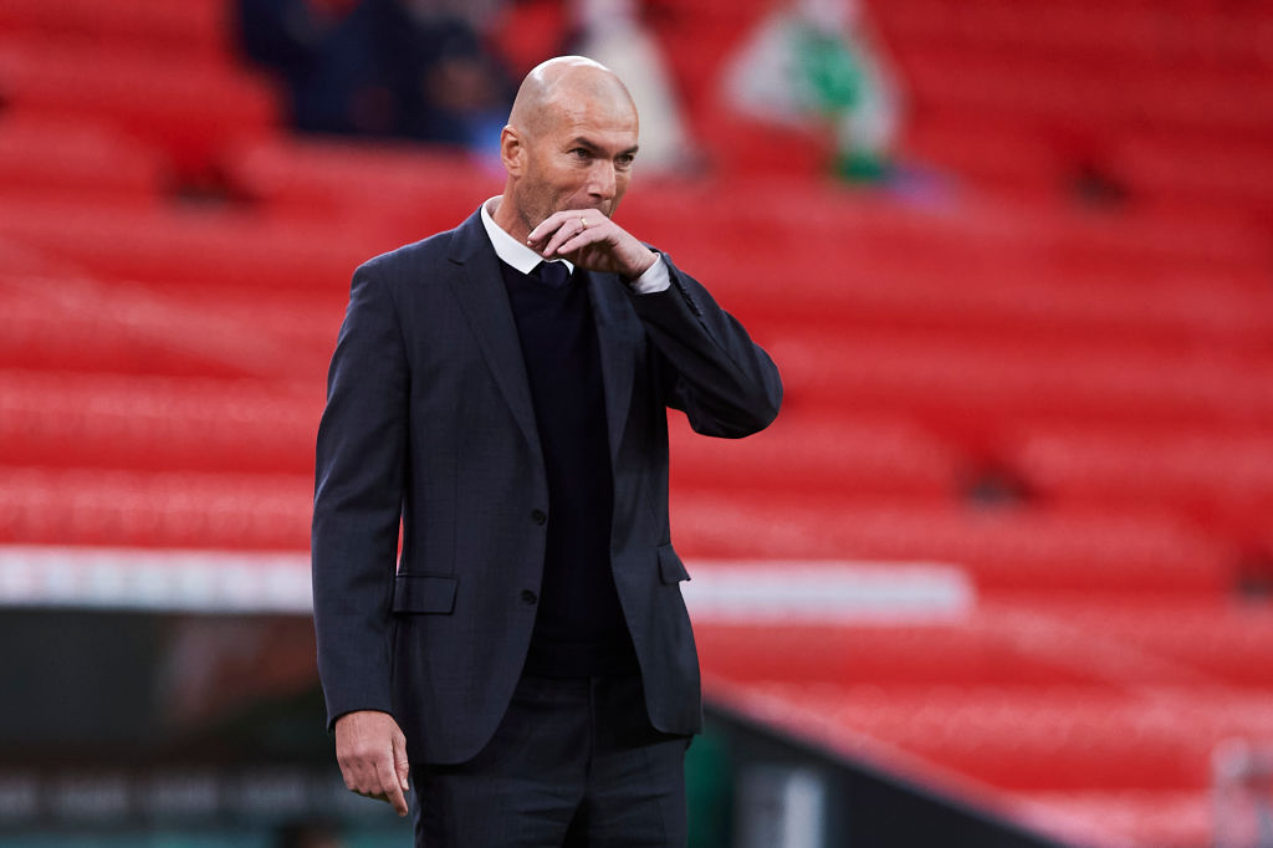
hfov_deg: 5.2
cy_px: 424
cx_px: 636
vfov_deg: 3.4
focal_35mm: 400
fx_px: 14139
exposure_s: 1/1600
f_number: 3.2
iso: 2000
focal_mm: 400
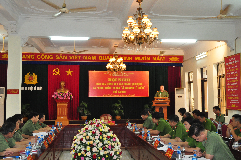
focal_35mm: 44
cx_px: 120
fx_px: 291
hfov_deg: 45.0
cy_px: 80
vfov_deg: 30.8
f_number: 5
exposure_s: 1/125
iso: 1600
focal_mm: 29
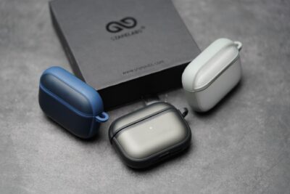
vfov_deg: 15.2
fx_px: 725
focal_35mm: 90
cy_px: 97
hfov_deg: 22.6
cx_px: 145
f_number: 2.8
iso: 3200
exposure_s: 1/200
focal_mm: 90
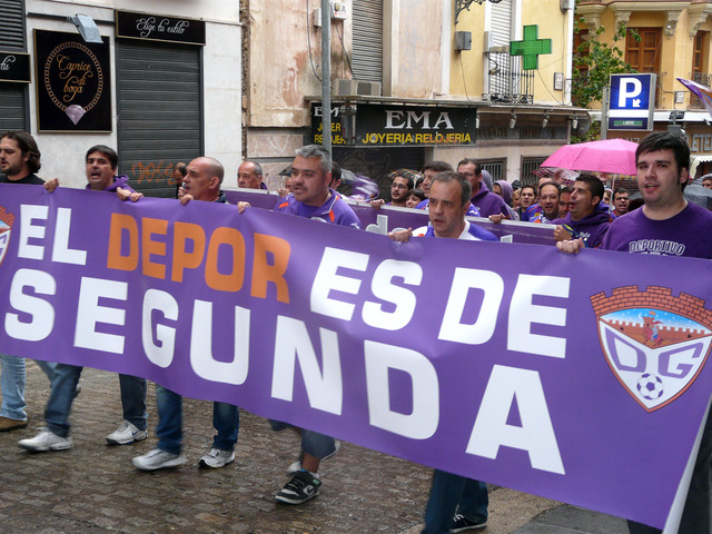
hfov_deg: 36.8
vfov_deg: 28.0
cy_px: 267
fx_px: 1070
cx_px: 356
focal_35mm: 52
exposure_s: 1/40
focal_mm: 8.5
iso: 100
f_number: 3.2
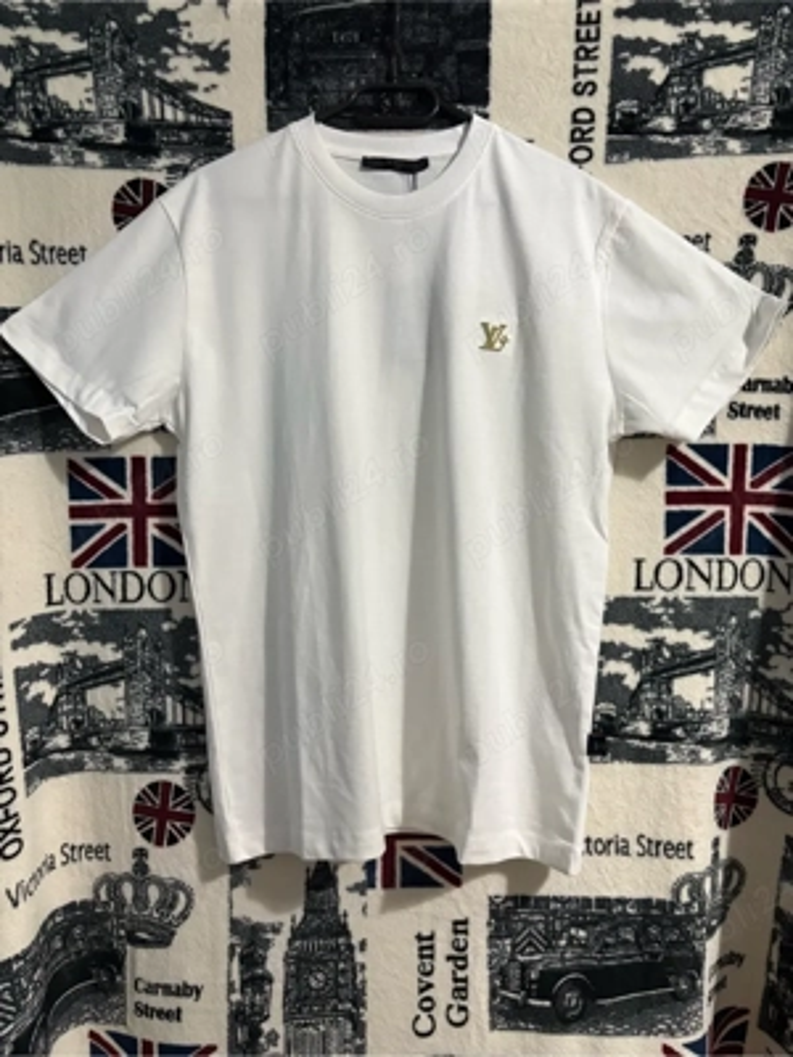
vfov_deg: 67.3
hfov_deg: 53.1
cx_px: 396
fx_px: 794
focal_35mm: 26
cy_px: 528
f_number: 1.6
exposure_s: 1/60
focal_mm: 5.96
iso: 400
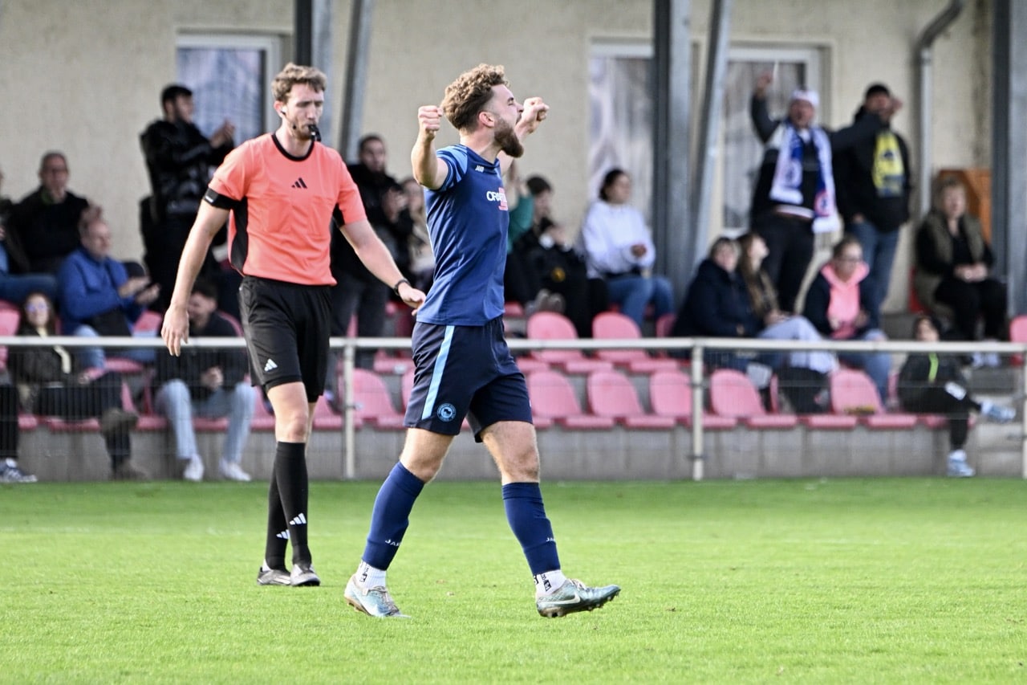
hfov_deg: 5.6
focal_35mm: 370
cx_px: 514
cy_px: 342
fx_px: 10553
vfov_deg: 3.7
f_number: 6.3
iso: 3200
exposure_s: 1/1600
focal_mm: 370
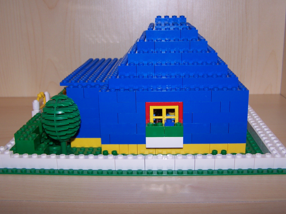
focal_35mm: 43
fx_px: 355
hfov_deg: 43.8
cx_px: 147
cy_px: 95
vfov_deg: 33.6
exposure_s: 1/60
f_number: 2.8
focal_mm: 6.3
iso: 80
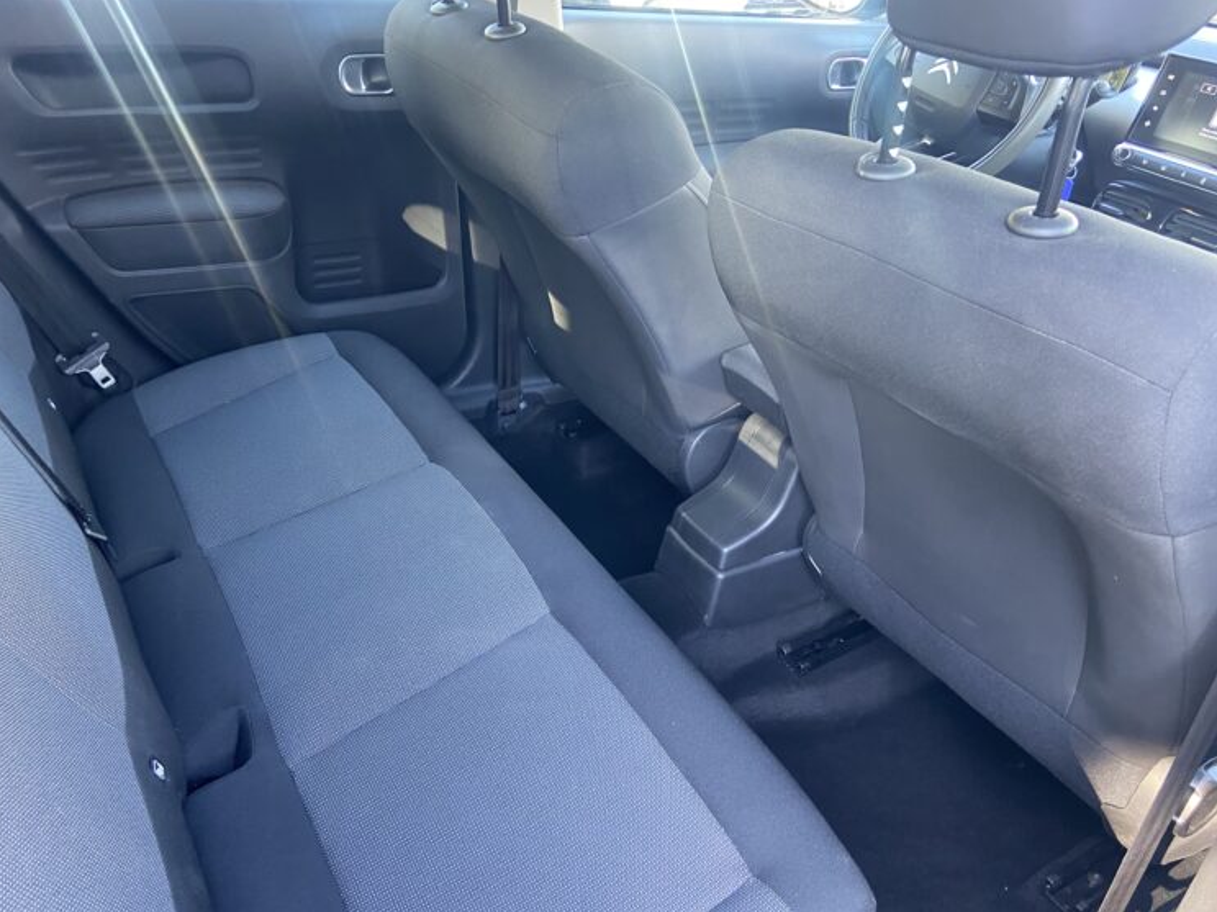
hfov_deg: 63.4
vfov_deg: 49.7
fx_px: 984
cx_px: 563
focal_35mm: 28
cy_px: 488
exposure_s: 1/60
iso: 200
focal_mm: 4.25
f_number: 1.8
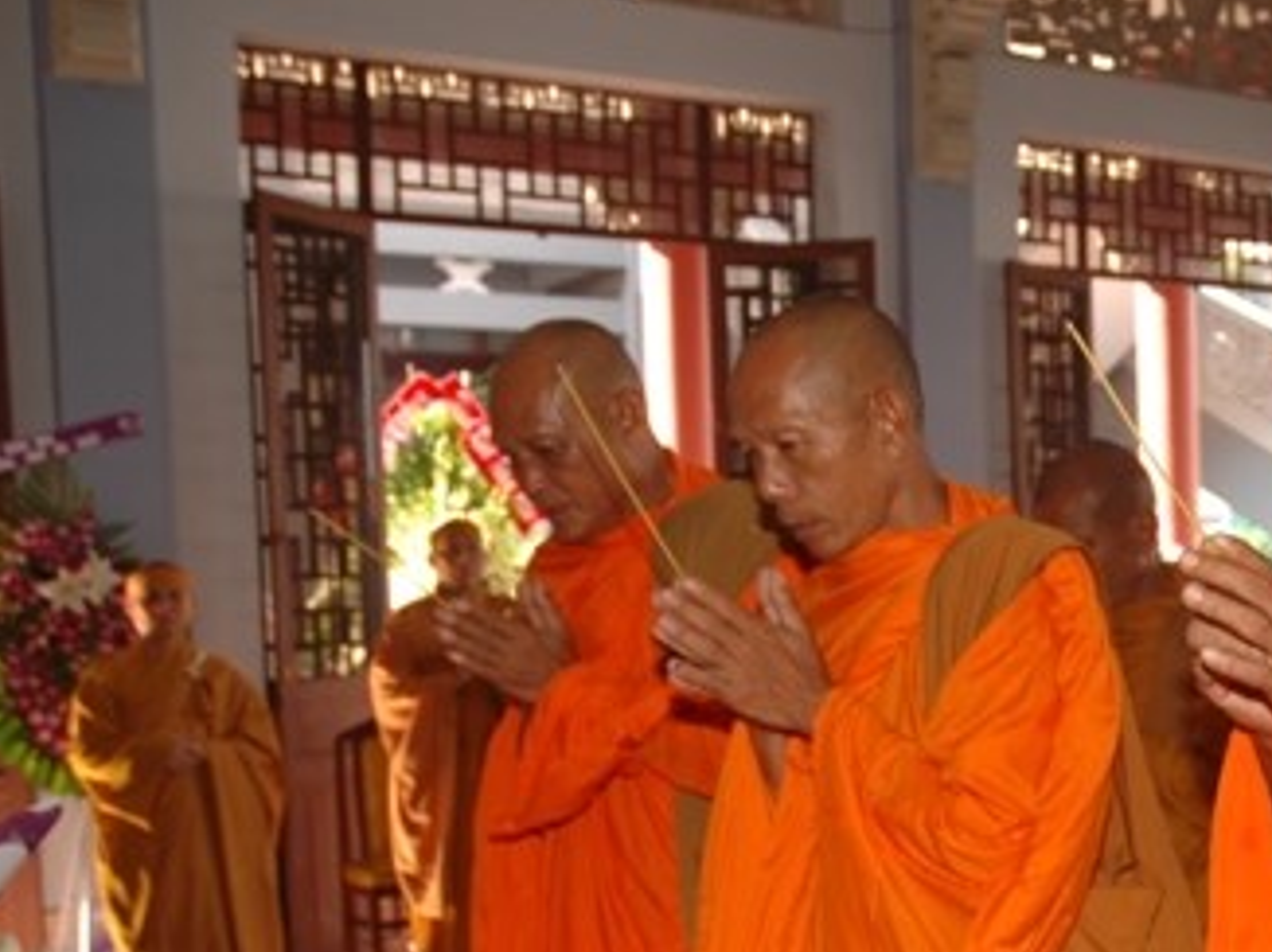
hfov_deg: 34.8
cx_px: 1206
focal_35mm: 51
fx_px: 1873
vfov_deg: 28.2
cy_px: 691
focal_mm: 18
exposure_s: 1/60
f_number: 4
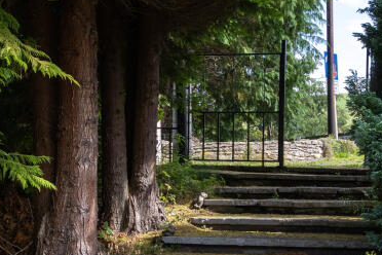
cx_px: 246
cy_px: 209
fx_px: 700
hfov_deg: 30.3
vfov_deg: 20.3
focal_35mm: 66
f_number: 8
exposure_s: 1/320
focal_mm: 24
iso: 400
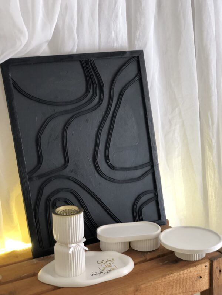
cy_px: 148
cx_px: 111
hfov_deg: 25.7
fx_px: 487
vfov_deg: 33.8
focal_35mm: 57
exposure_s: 1/33
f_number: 2.8
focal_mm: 6.6
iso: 80
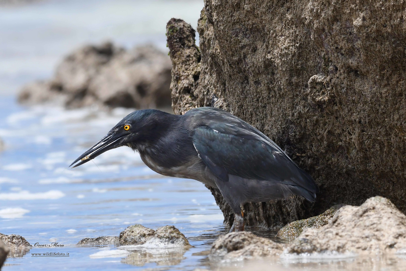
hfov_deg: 4.9
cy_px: 136
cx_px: 203
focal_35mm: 420
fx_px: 4736
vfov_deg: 3.3
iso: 400
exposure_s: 1/1250
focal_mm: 280
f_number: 8
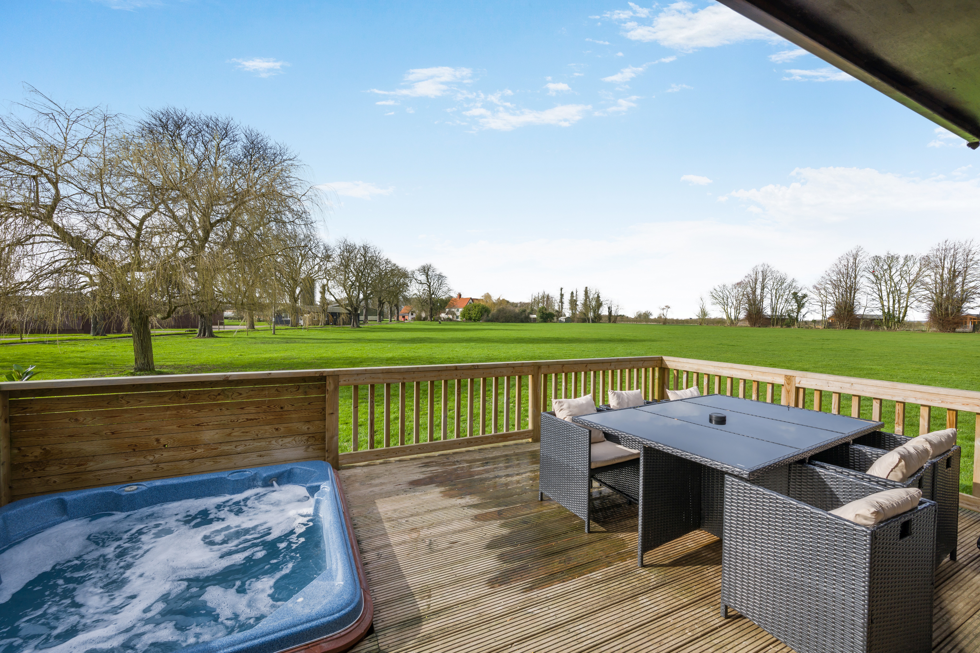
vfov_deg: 77.3
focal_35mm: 15
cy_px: 326
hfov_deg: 100.4
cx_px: 490
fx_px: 408
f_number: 11
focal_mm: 15
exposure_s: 1/125
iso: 100
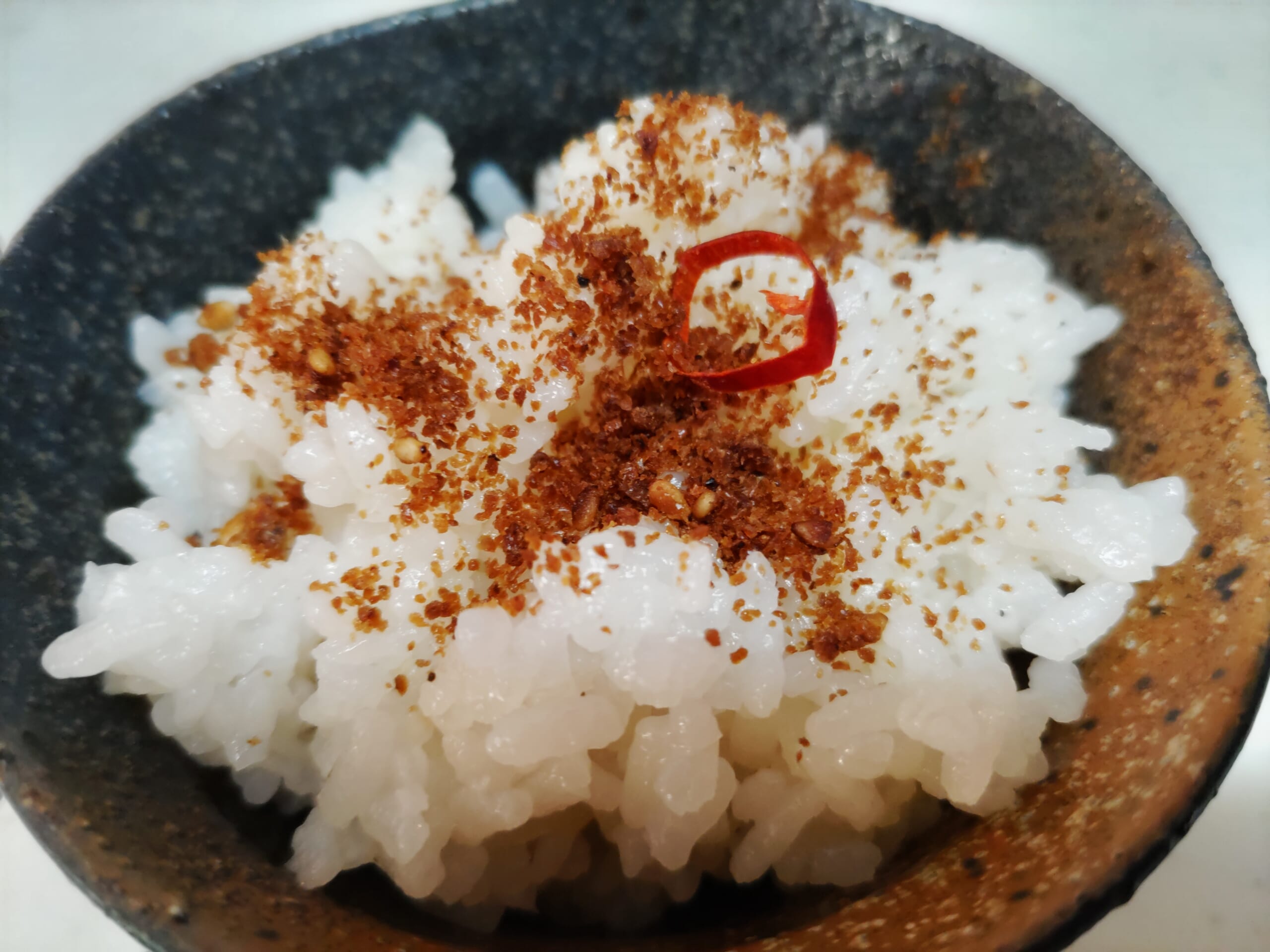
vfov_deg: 53.1
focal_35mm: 26
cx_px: 635
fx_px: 954
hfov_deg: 67.3
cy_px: 476
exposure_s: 1/33
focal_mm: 4.8
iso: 680
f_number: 1.79
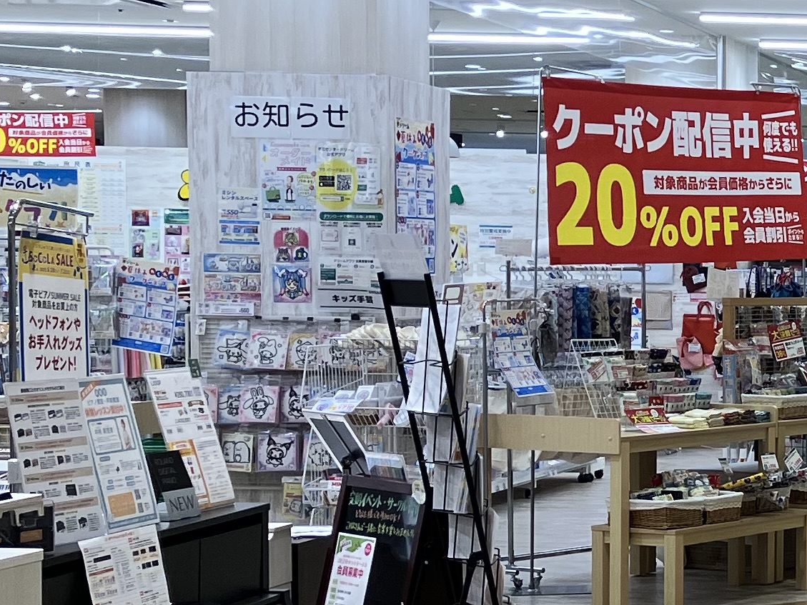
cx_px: 1416
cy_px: 382
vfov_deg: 14.8
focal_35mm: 100
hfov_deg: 16.6
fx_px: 2332
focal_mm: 3.99
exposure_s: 1/100
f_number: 1.8
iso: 32
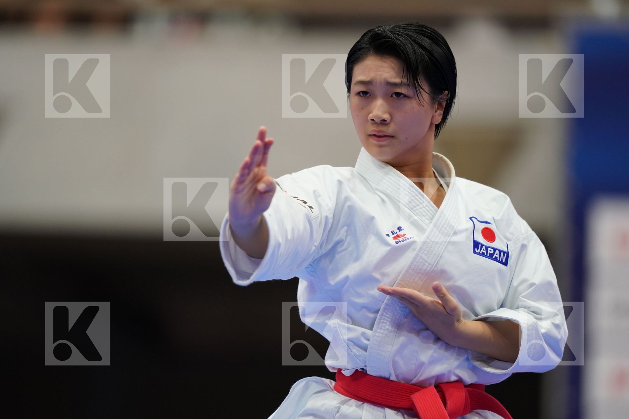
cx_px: 314
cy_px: 210
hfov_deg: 5.2
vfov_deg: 3.4
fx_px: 6988
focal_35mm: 400
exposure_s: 1/500
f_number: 2.8
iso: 2000
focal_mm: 400
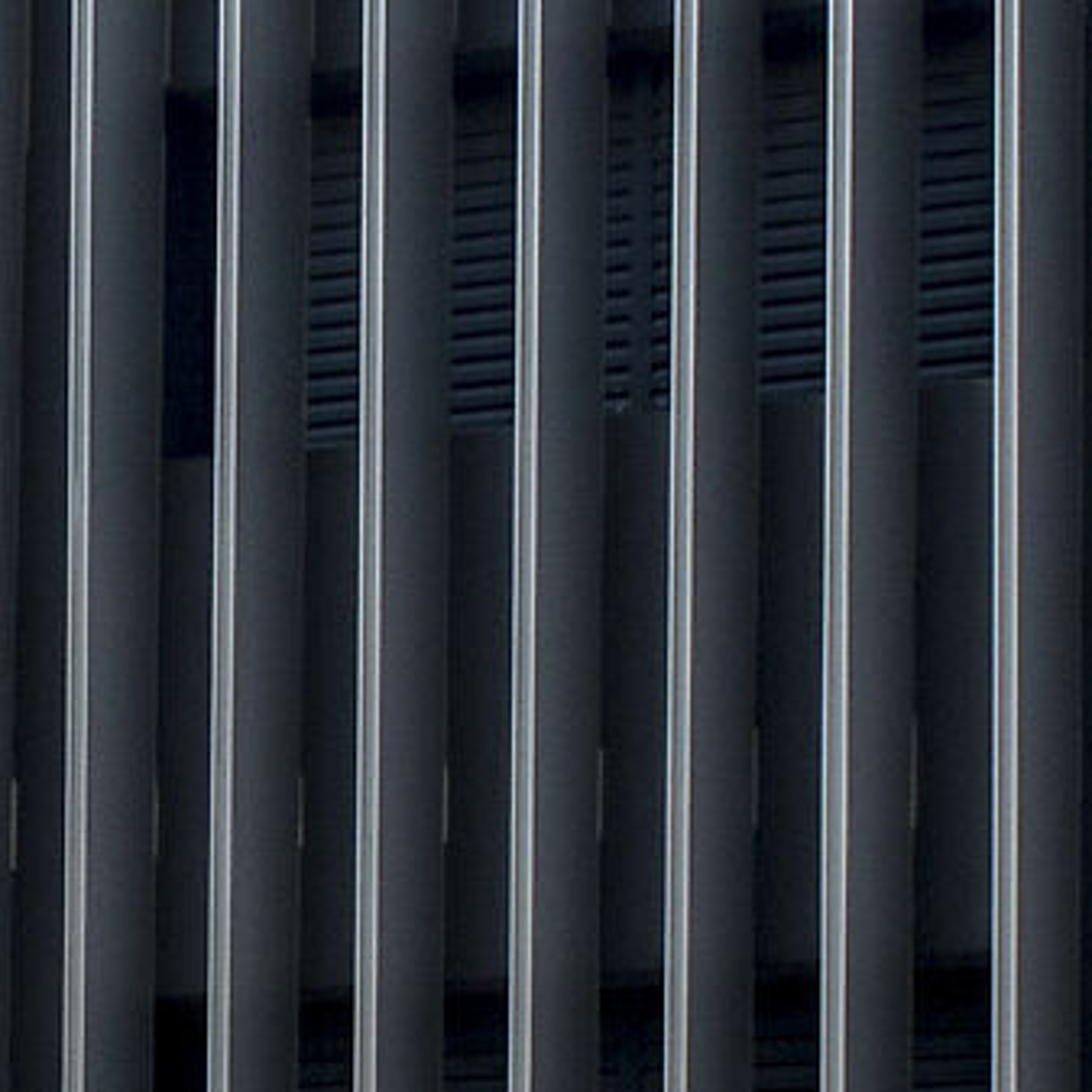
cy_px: 1205
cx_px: -156
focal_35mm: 214
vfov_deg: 8.1
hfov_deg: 8.1
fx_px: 7638
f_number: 8
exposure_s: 1/250
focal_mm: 17
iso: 200
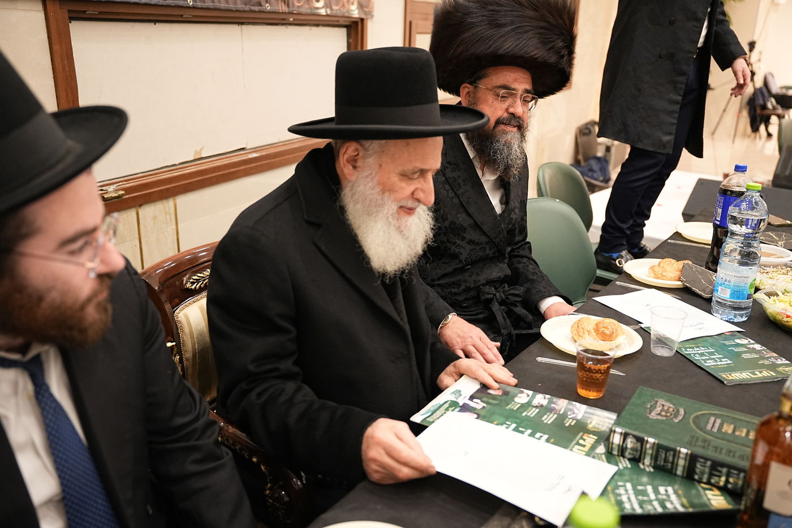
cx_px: 396
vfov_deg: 40.8
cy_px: 264
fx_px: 710
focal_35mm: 32
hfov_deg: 58.3
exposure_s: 1/320
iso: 4000
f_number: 2.8
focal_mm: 32.3
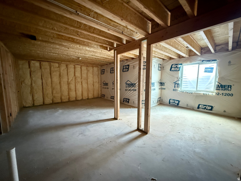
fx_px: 97
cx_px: 120
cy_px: 90
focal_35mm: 14
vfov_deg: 85.7
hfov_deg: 102.1
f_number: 2.2
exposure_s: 1/26
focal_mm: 2.22
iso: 3200
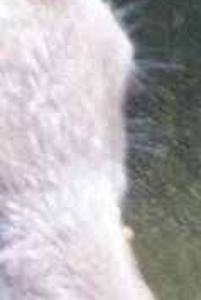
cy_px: 550
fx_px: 22492
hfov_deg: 0.5
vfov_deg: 0.8
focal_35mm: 2691
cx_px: -662
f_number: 5.6
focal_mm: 200
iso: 1600
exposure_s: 1/80
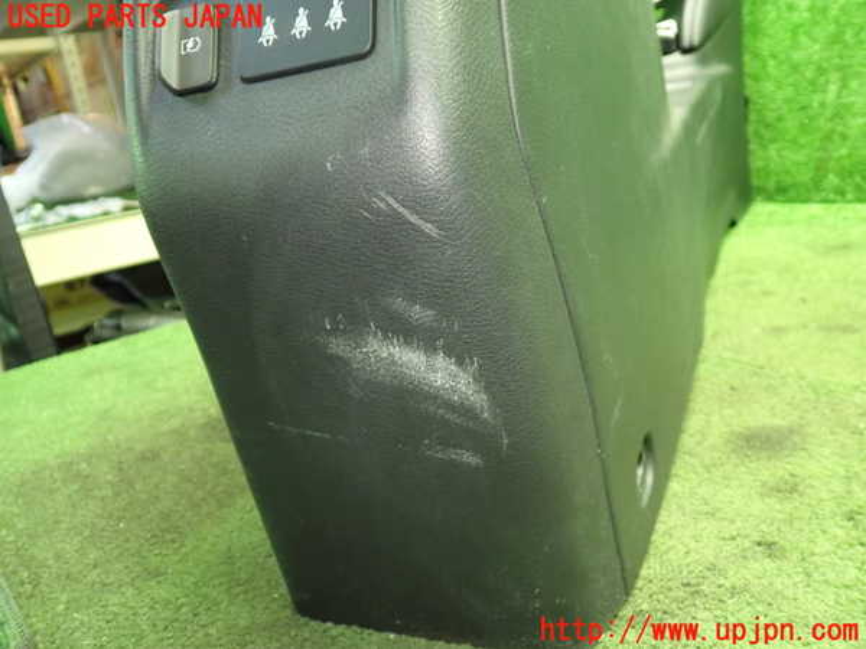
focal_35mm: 30
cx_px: 433
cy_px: 324
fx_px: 751
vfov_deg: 46.8
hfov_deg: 60.0
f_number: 2.3
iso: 800
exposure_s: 1/25
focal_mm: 5.4
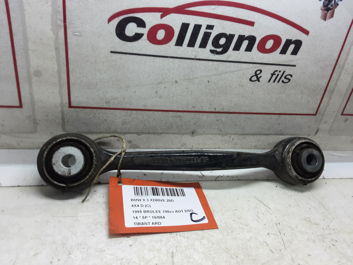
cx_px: 176
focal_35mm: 27
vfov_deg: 51.4
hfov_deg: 65.3
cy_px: 132
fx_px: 275
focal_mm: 2.91
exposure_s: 1/50
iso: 50
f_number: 1.9
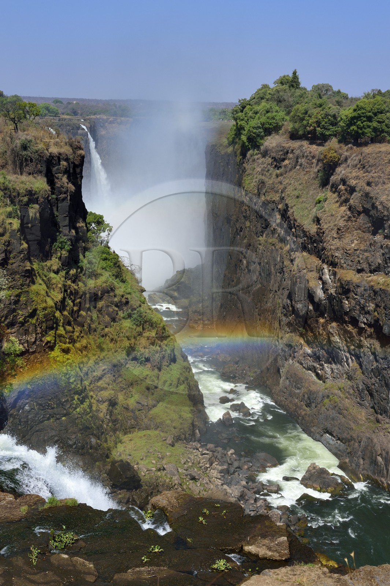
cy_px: 293
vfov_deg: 43.6
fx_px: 732
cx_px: 195
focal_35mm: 45
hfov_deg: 29.8
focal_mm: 45
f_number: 13
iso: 200
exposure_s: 1/250
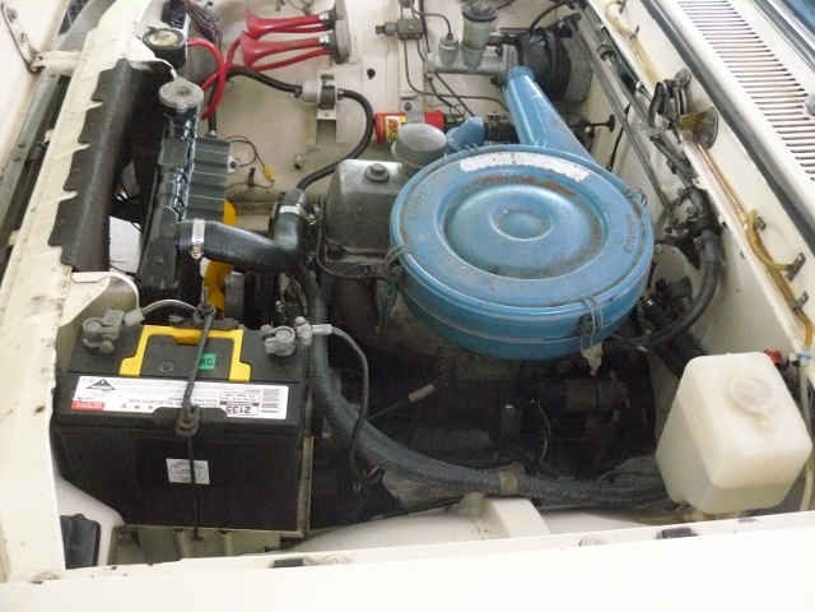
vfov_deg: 39.7
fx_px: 848
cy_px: 306
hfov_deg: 51.4
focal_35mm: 36
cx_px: 408
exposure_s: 1/25
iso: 800
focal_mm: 6
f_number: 2.8
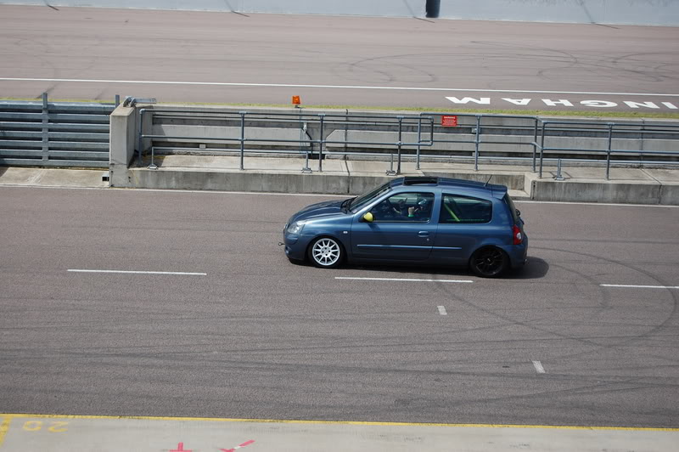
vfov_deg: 16.5
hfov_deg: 24.6
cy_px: 226
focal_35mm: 82
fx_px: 1555
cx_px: 340
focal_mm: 55
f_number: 5.6
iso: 280
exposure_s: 1/1000
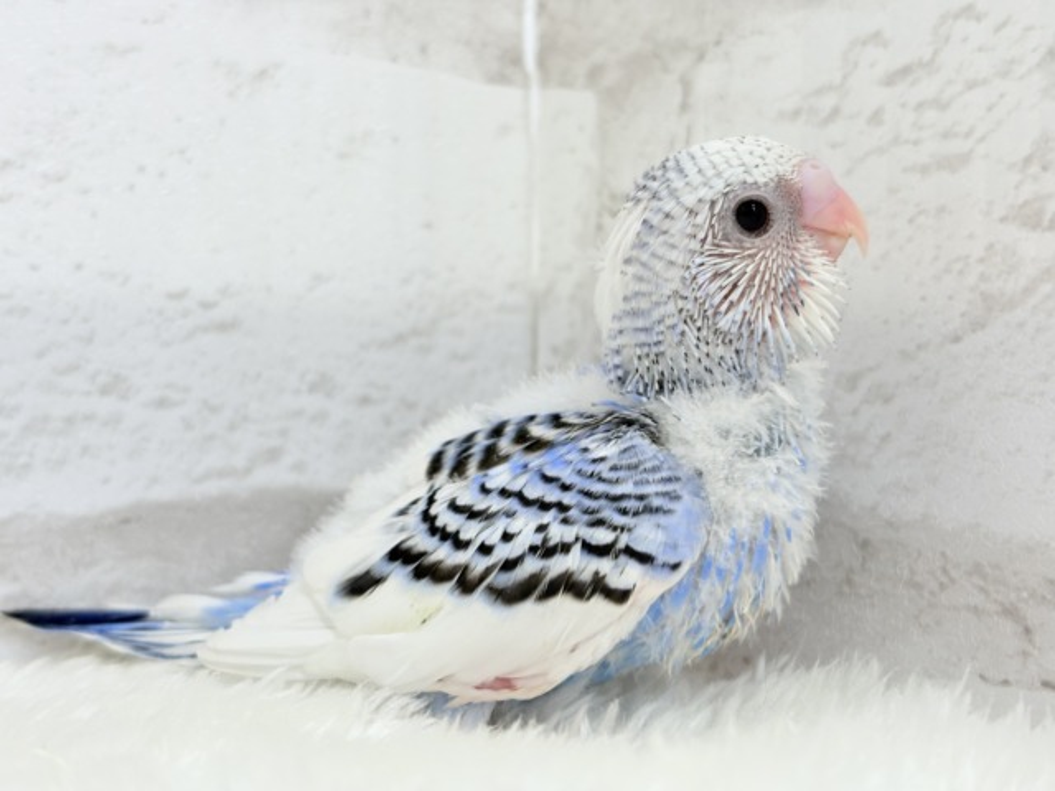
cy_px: 396
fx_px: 1585
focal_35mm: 52
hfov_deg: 36.8
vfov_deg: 28.0
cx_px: 528
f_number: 1.6
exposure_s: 1/50
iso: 50
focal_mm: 5.96
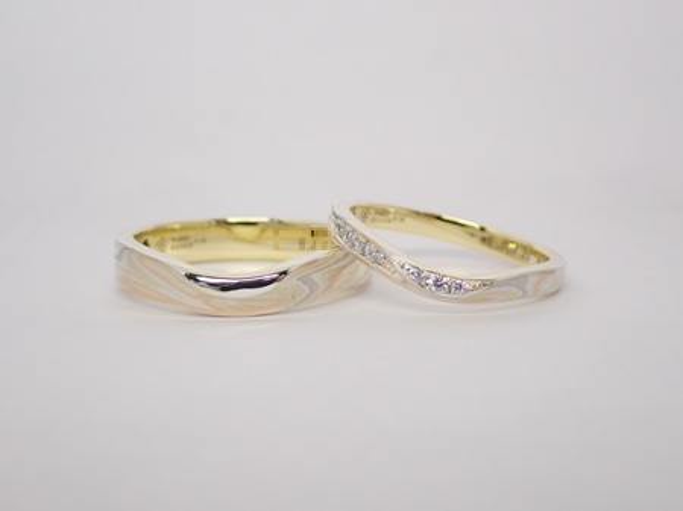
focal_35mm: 77
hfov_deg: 25.3
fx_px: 1518
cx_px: 342
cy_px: 256
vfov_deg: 19.1
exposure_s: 1/160
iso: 200
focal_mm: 13.65
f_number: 4.1
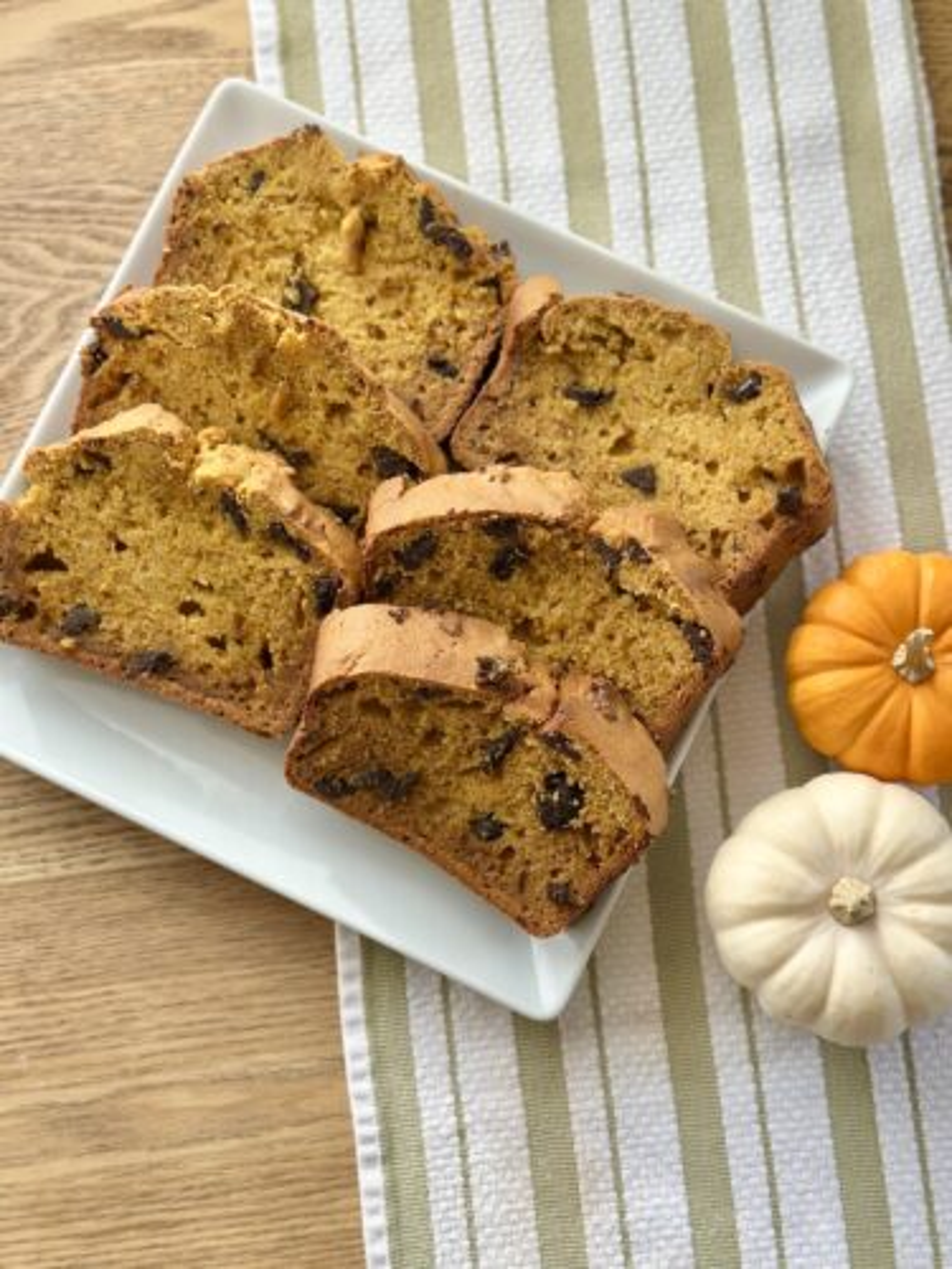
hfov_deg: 30.3
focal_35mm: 48
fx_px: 1760
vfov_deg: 39.7
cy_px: 634
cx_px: 476
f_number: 1.78
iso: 80
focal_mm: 6.86
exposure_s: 1/231
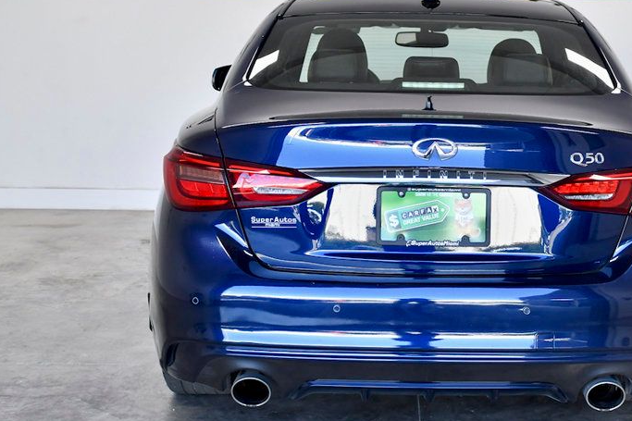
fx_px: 1211
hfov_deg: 29.0
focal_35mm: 69
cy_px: 157
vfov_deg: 19.7
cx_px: 435
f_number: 4.5
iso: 1250
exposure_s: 1/800
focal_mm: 31
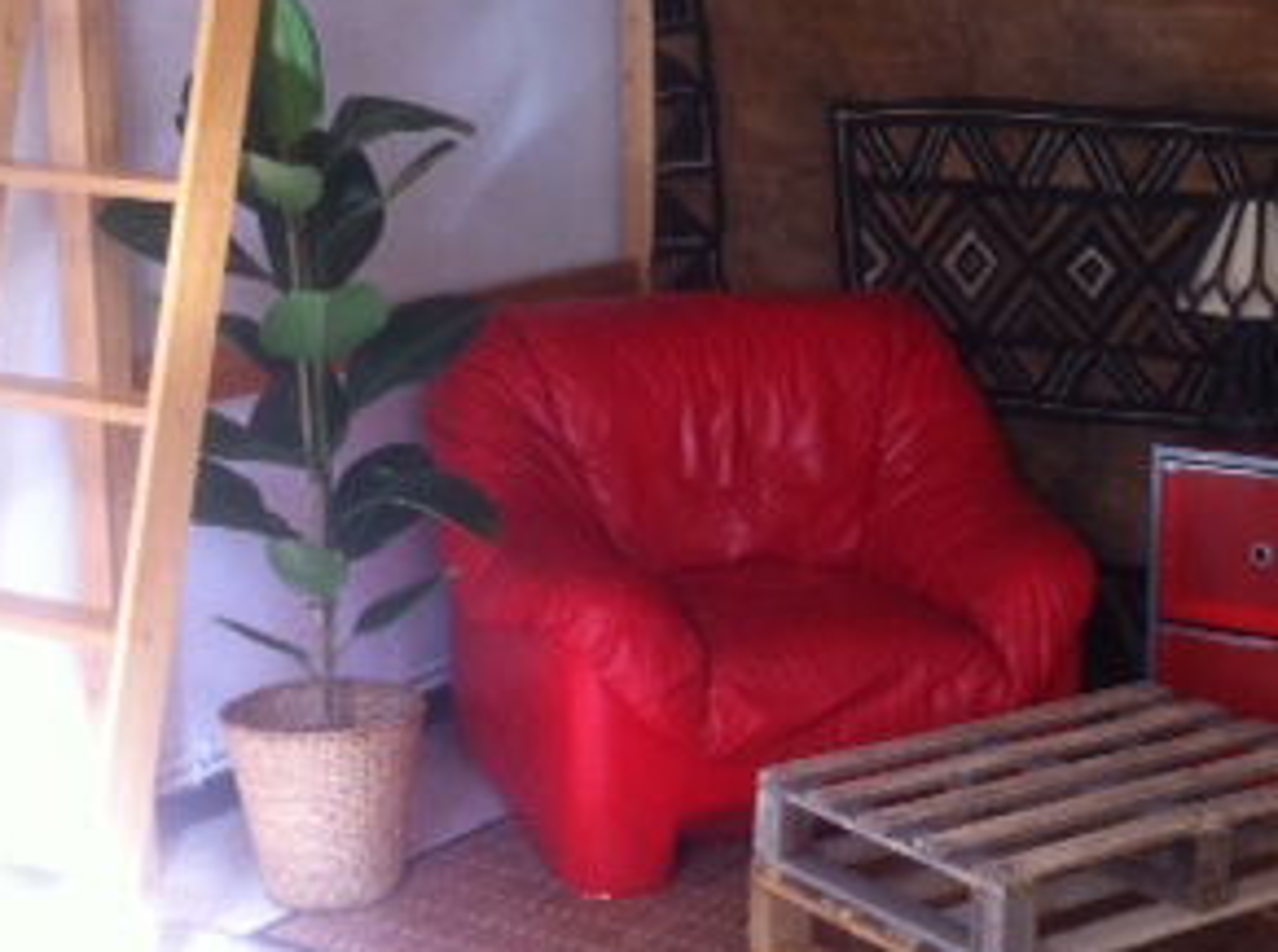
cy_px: 439
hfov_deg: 25.2
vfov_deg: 19.1
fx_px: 2837
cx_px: 892
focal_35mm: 77
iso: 160
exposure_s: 1/15
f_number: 2.8
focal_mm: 3.85
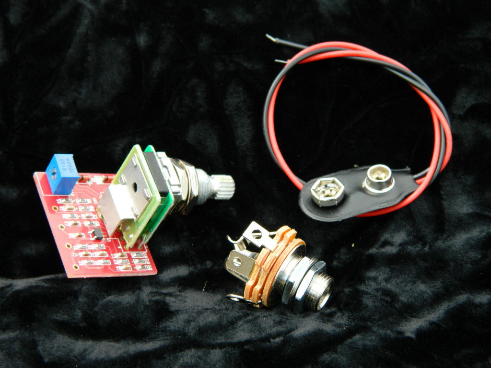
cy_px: 184
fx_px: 1461
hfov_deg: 19.1
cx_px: 246
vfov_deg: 14.4
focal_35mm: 103
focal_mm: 18.6
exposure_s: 1/80
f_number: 4.5
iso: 80
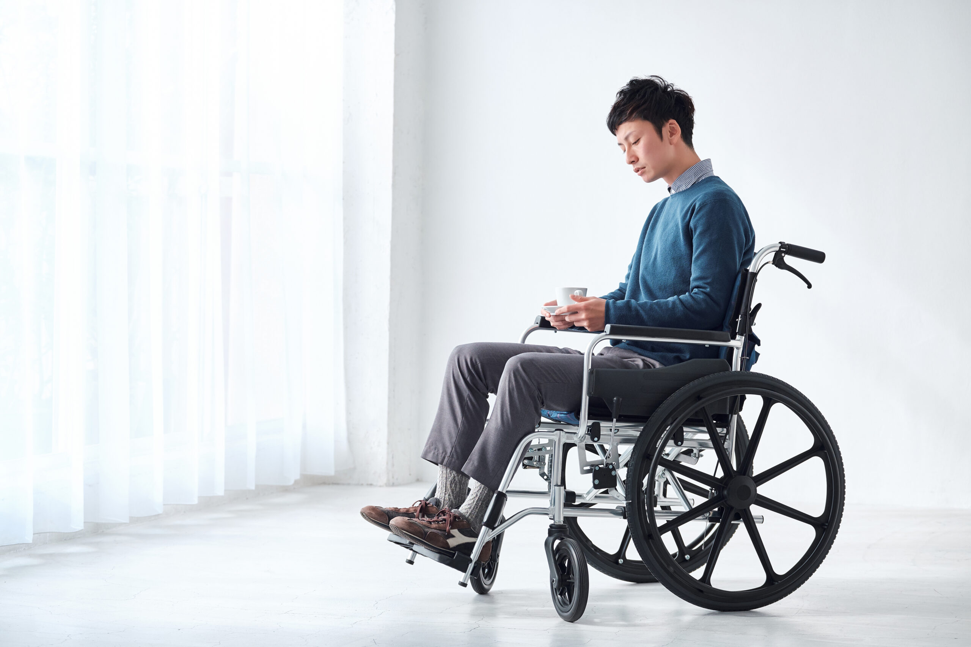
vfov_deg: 14.9
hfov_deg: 22.1
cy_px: 324
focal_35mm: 92
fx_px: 2481
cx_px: 486
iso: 400
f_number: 3.6
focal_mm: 61
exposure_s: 1/210
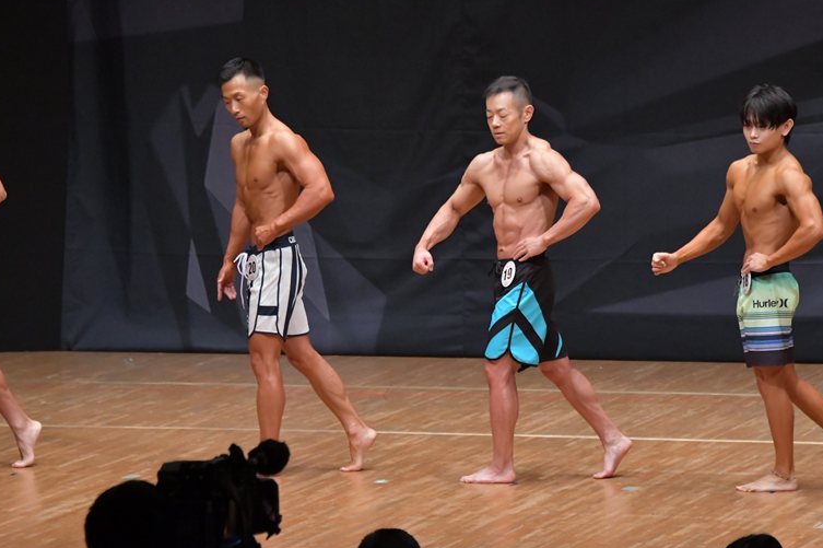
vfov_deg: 4.9
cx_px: 415
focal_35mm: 278
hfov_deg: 7.4
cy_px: 272
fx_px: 6351
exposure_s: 1/400
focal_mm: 180
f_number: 5.6
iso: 6400
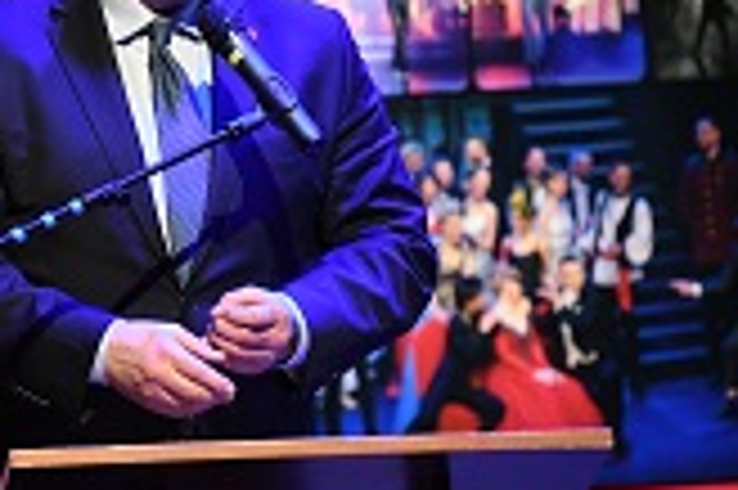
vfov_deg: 3.0
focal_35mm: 450
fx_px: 9216
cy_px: 76
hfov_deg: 4.6
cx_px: 63
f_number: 2.8
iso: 2500
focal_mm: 185
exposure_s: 1/160
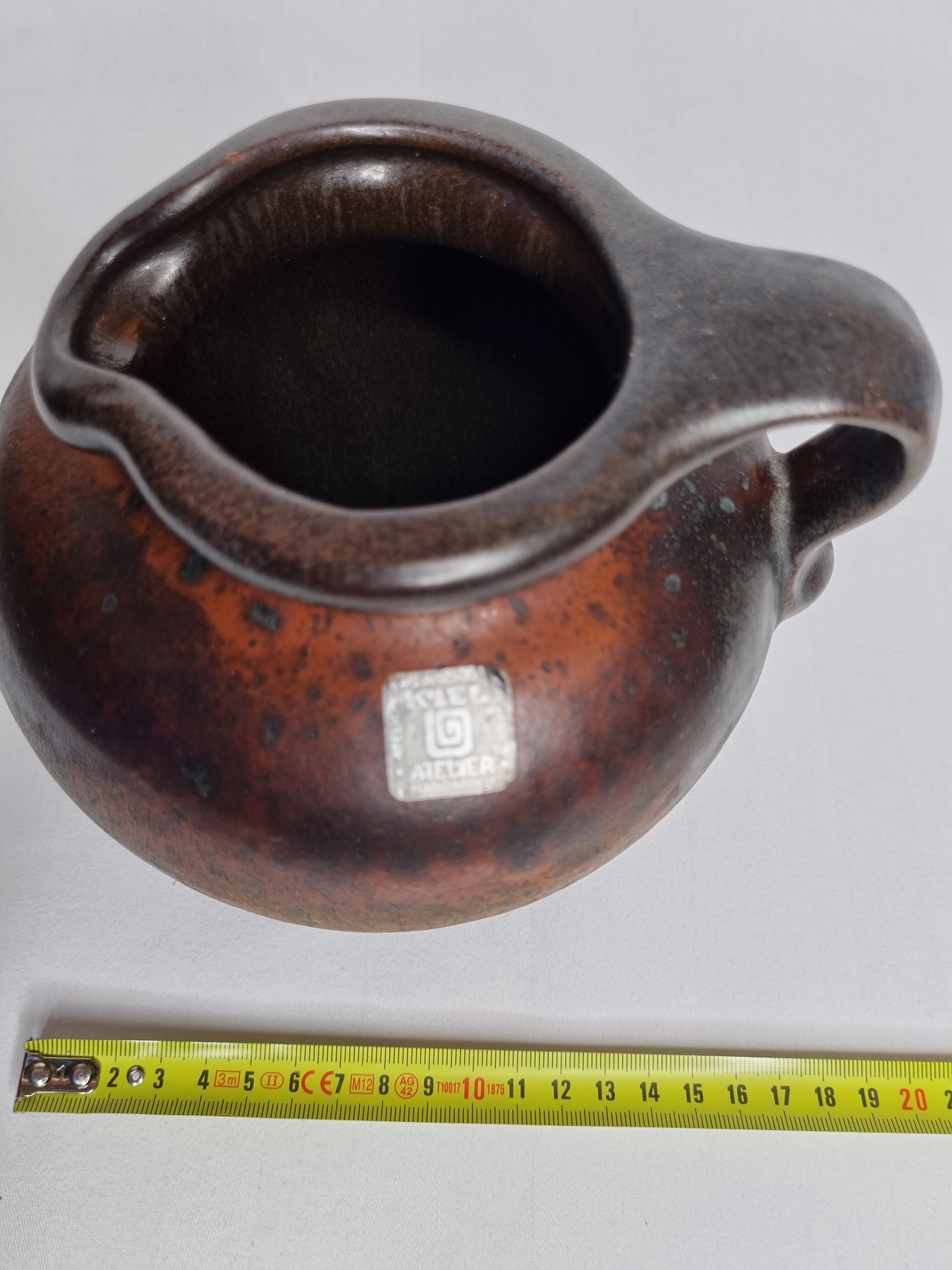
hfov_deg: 53.1
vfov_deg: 67.3
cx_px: 476
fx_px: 953
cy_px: 635
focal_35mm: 26
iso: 64
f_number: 1.8
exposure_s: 1/100
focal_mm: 5.4
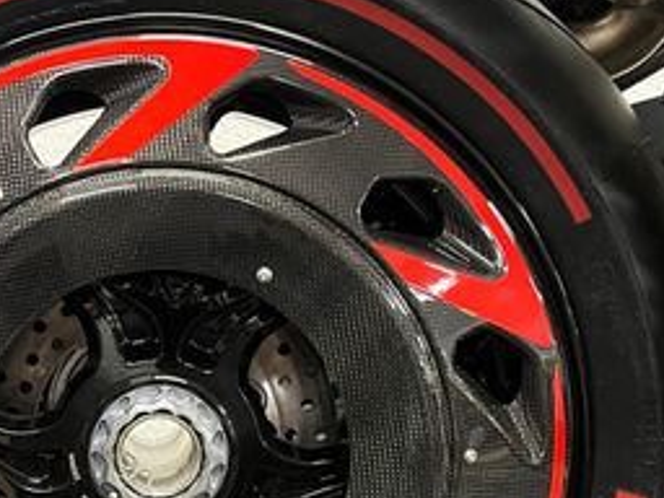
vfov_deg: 22.1
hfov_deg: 29.2
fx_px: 1247
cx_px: 135
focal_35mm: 65
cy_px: 441
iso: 500
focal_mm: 5.1
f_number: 1.6
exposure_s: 1/33
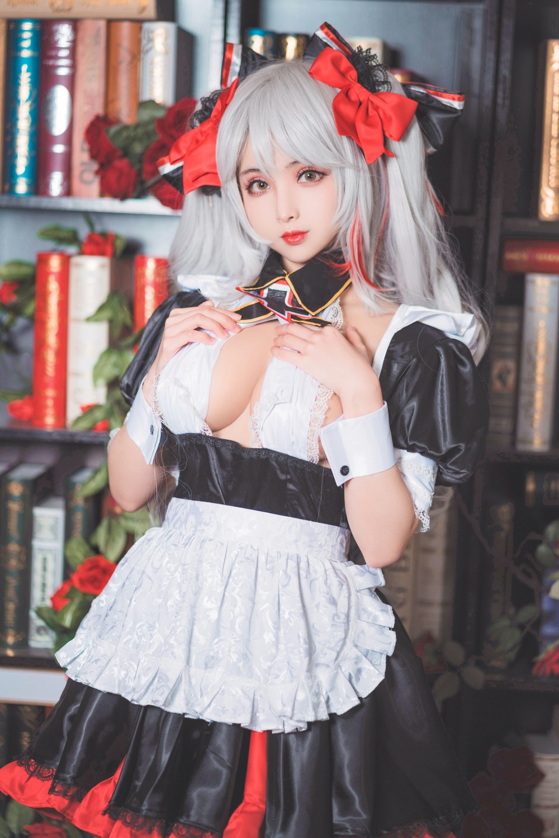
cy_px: 419
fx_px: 1980
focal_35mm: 85
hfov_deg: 16.1
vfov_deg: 23.9
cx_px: 280
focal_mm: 85
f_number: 2
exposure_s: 1/100
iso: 100
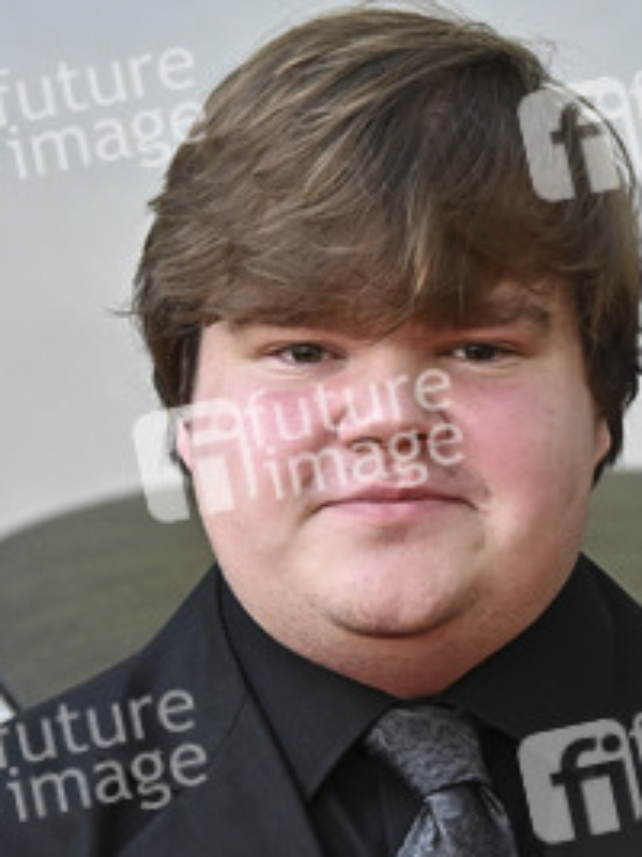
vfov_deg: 11.8
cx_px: 393
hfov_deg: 8.9
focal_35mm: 167
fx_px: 4133
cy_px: 607
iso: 1600
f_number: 4.5
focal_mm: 116
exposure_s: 1/320
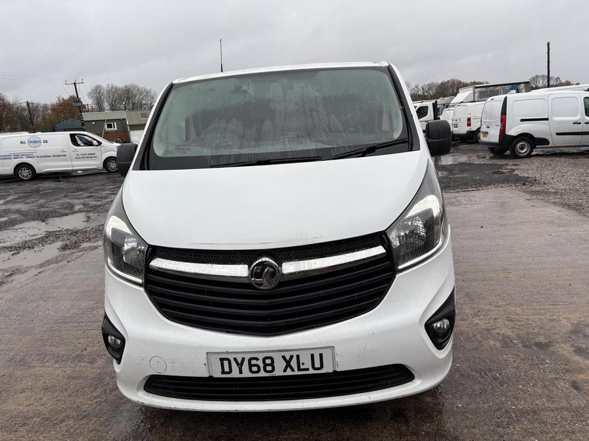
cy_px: 220
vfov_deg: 53.1
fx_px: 442
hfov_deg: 67.3
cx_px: 294
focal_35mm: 26
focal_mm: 5.96
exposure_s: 1/350
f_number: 1.6
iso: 50
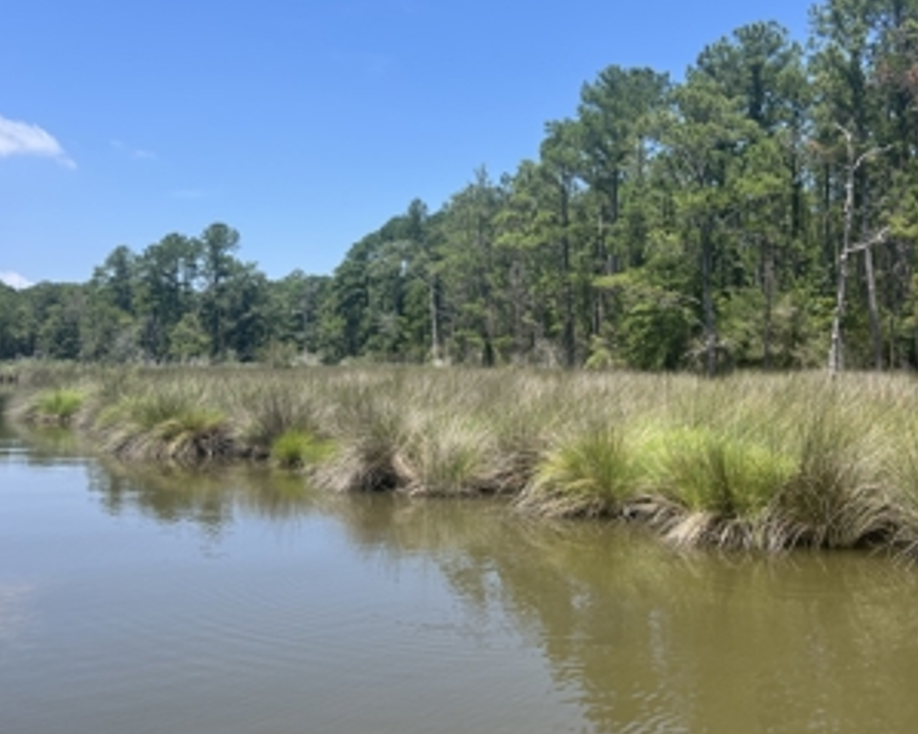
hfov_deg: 52.7
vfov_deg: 43.1
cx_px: 519
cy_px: 298
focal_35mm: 34
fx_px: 923
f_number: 1.5
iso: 50
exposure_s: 1/3077
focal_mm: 5.7
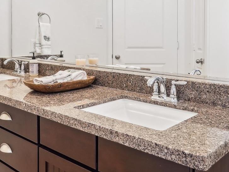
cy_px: 31
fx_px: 251
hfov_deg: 48.9
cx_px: 106
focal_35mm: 38
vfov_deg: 36.3
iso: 400
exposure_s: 1/15
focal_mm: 14
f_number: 8
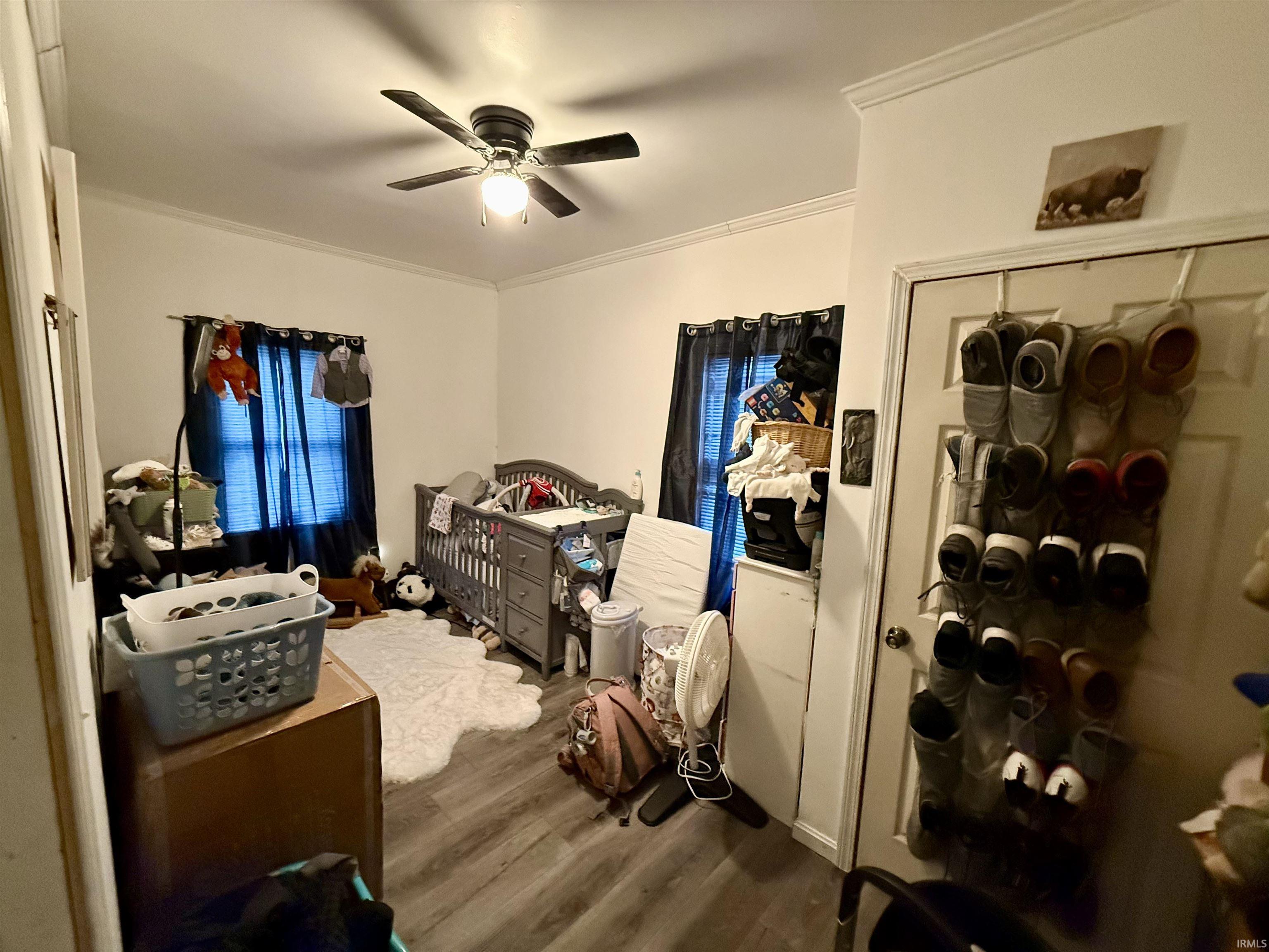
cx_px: 634
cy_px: 476
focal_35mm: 14
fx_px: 513
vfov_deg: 85.7
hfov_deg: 102.1
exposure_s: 1/60
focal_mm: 2.22
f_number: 2.2
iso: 1000
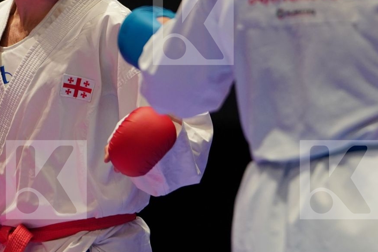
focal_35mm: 609
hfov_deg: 3.4
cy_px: 26
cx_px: 46
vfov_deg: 2.3
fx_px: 6393
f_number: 2.8
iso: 1250
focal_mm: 197
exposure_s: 1/1000
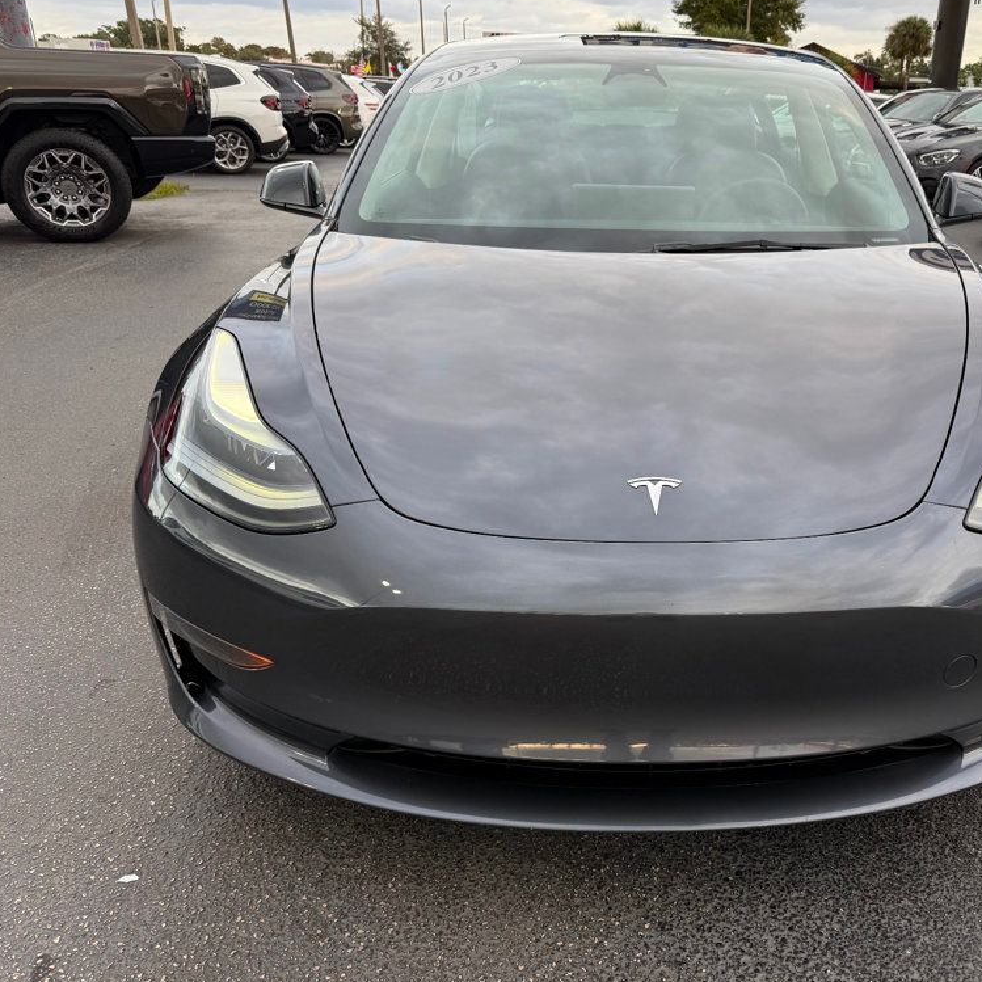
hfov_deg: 54.7
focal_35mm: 29
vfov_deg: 55.6
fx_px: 931
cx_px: 642
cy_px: 484
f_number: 1.78
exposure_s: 1/165
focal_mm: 6.76
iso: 80
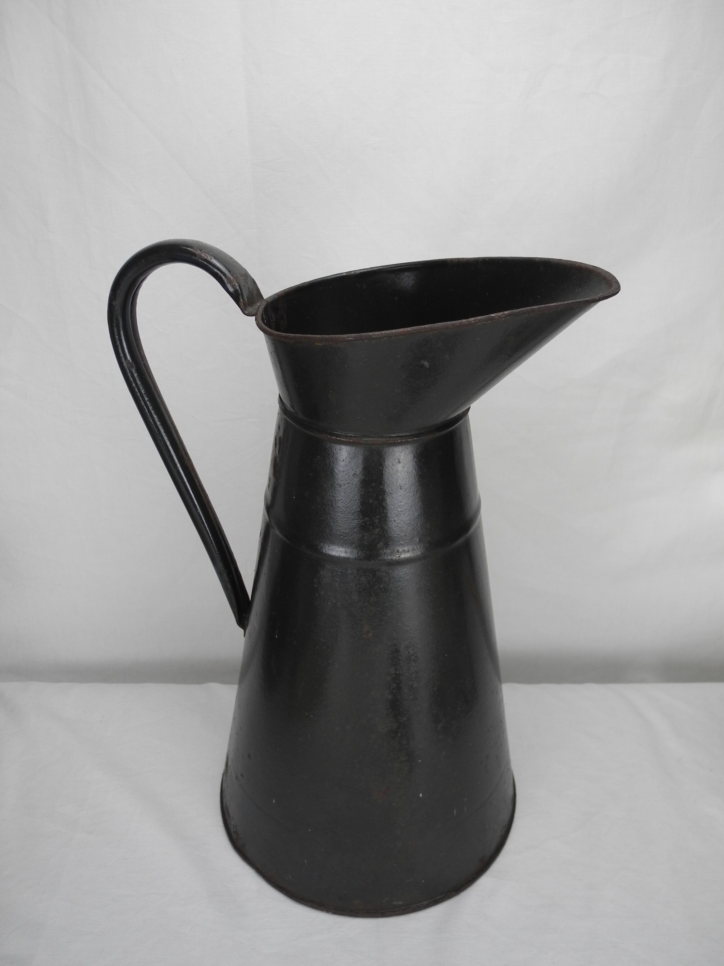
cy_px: 483
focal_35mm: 30
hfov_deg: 46.8
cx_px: 362
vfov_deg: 60.0
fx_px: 837
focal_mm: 6.4
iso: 100
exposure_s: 1/86
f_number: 2.8
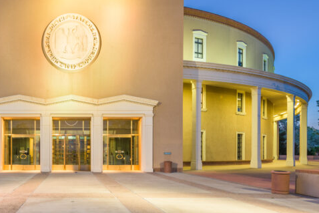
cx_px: 72
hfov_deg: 58.0
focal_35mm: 30
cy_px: 153
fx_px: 266
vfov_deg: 42.6
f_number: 8
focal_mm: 14
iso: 64
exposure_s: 4
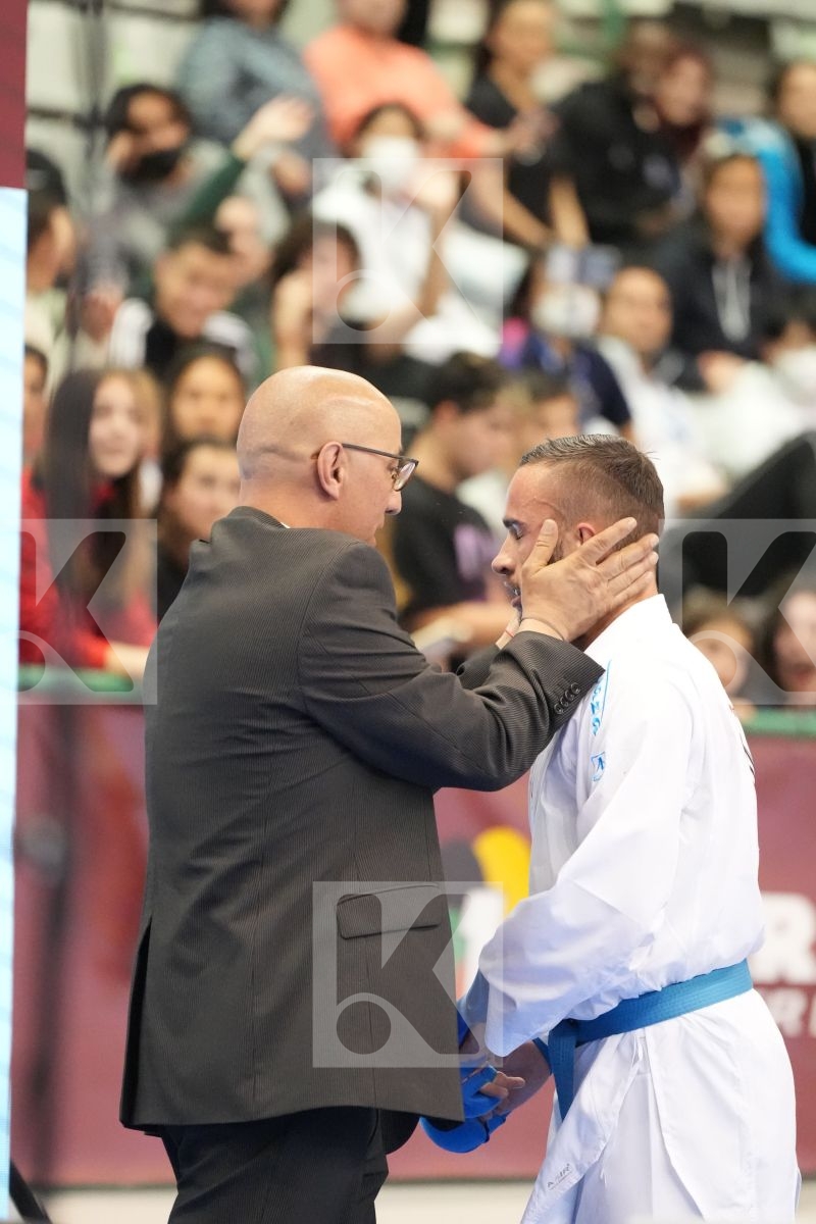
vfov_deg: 6.9
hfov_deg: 4.6
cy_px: 612
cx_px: 408
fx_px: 10199
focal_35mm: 300
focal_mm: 200
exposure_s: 1/1000
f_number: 2.8
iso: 10000
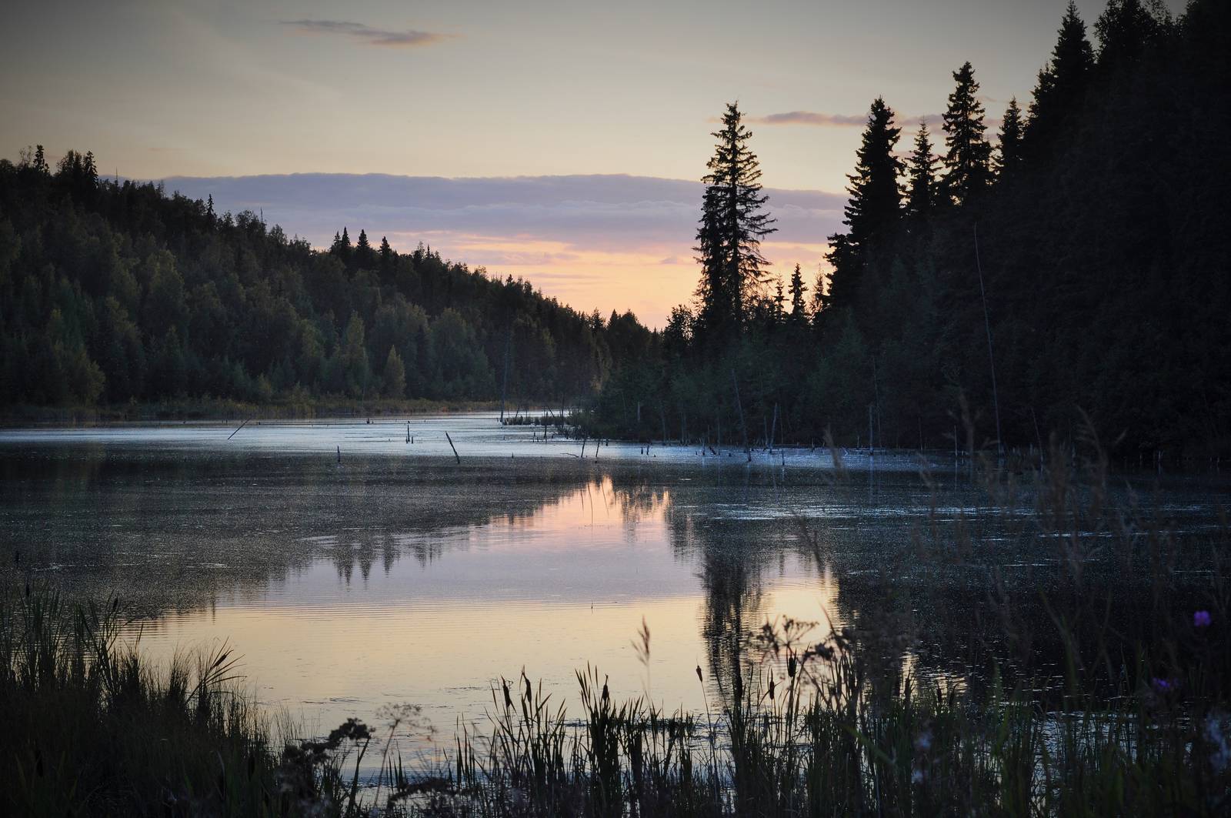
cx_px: 616
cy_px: 409
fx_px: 3586
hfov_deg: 19.5
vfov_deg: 13.0
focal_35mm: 105
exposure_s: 1/160
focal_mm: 70
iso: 400
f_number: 9
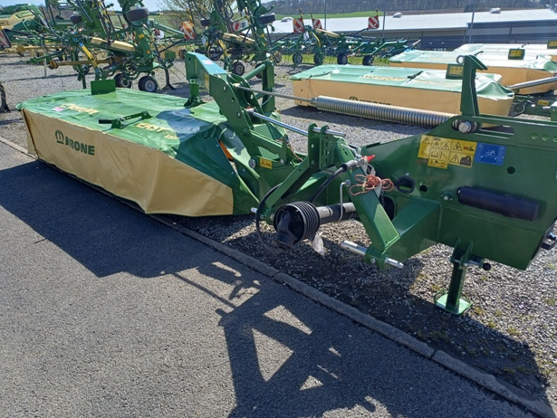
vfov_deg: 53.1
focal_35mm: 26
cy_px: 202
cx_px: 286
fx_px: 419
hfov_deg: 67.3
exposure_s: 1/678
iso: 50
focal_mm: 4.65
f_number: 1.8
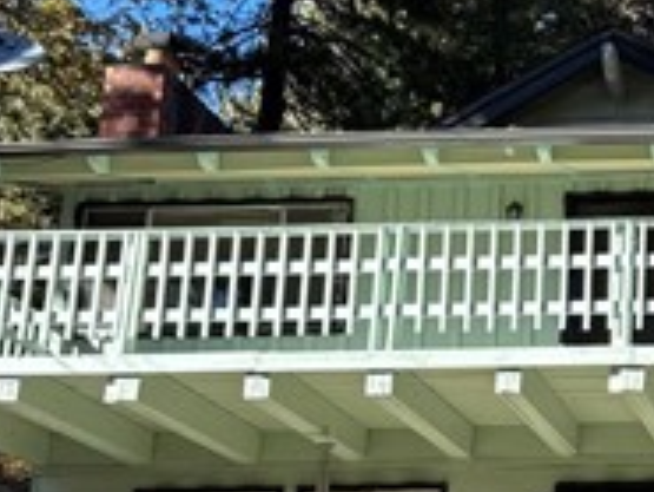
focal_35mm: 83
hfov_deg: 21.9
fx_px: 1569
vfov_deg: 17.7
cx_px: 778
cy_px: 372
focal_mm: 6.76
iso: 100
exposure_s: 1/1812
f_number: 1.78
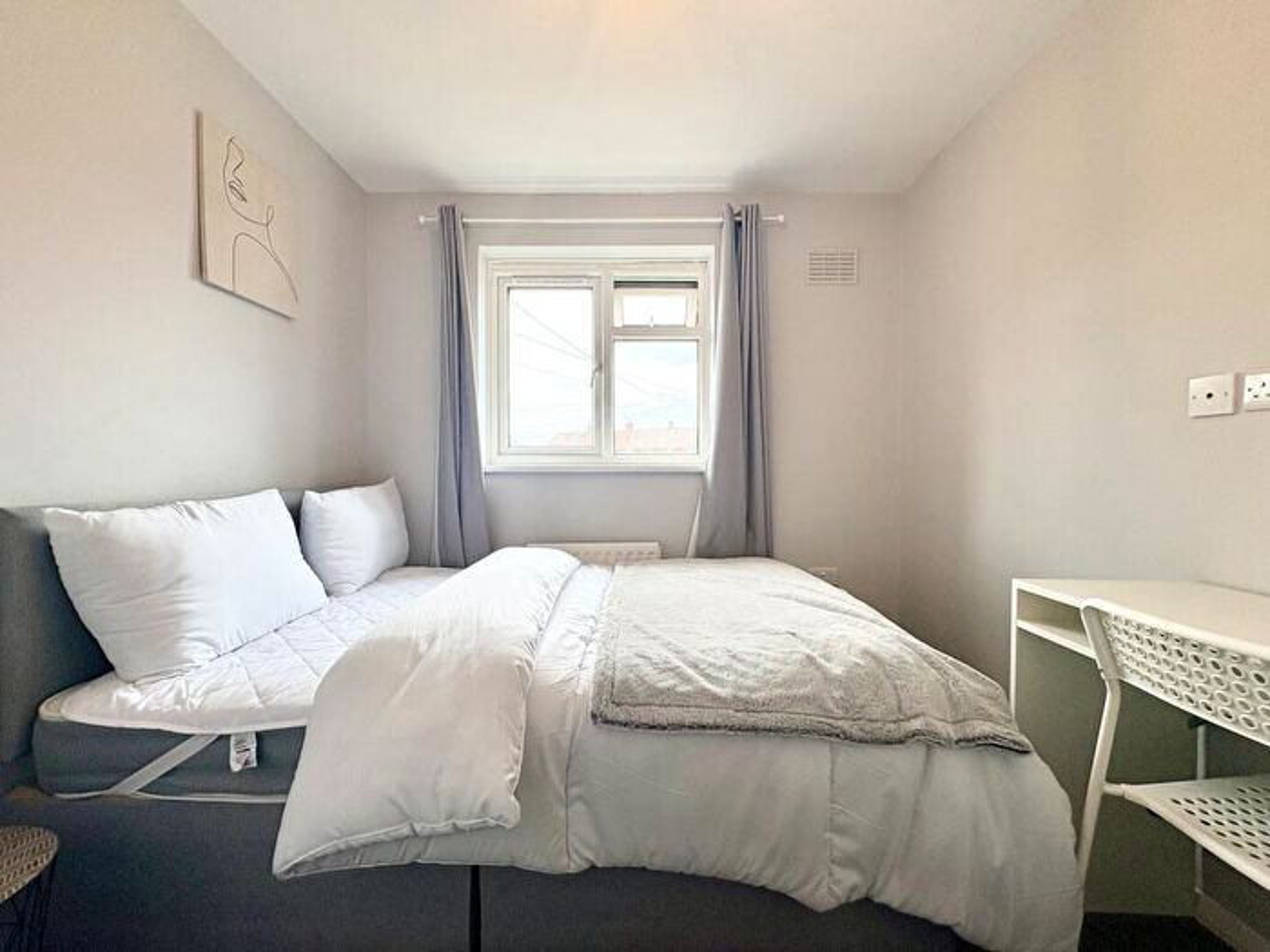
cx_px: 635
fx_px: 514
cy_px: 476
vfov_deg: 85.7
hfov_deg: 102.1
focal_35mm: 14
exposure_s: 1/158
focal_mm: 2.22
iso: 64
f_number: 2.2
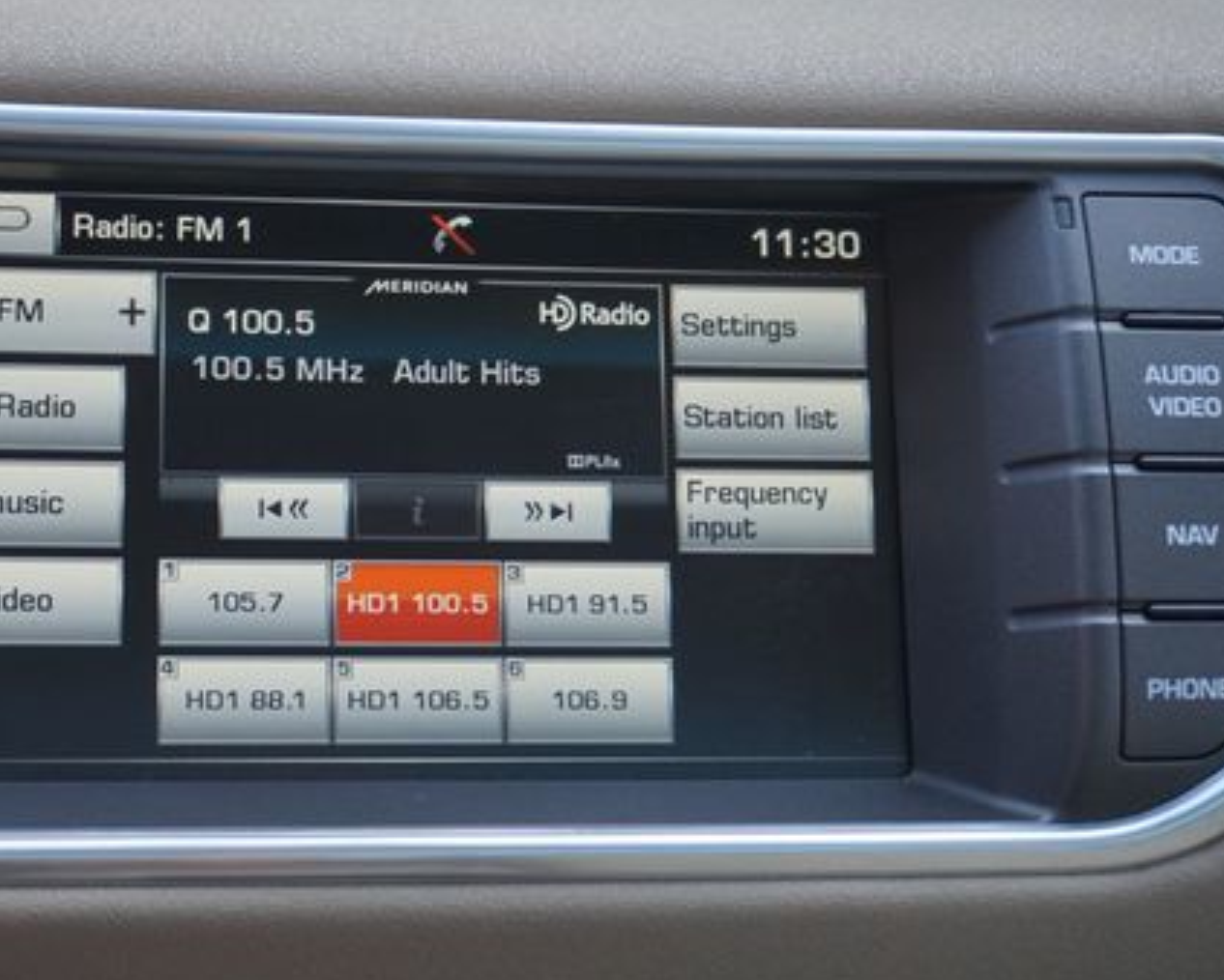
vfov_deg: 23.9
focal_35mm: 64
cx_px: 409
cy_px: 455
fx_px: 2320
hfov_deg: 29.4
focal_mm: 30
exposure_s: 1/60
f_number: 5
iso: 160
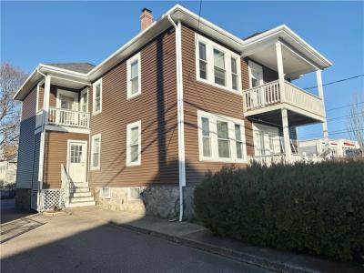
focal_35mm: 24
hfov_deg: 71.6
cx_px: 182
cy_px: 136
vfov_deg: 56.8
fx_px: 252
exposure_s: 1/5714
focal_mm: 6.76
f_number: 1.78
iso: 80
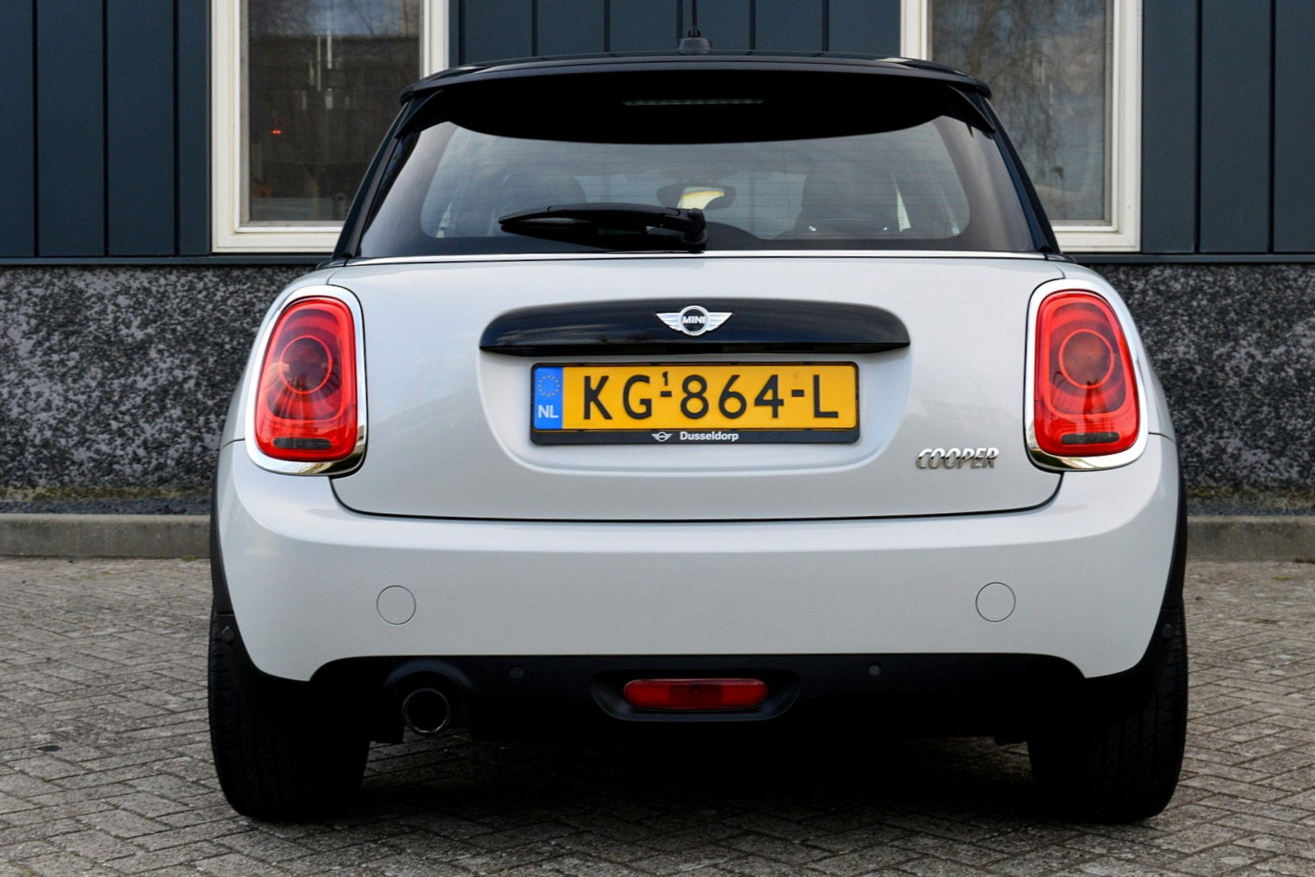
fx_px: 1972
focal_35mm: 54
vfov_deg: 25.1
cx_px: 658
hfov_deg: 36.9
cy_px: 438
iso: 800
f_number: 10
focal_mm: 36
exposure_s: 1/320
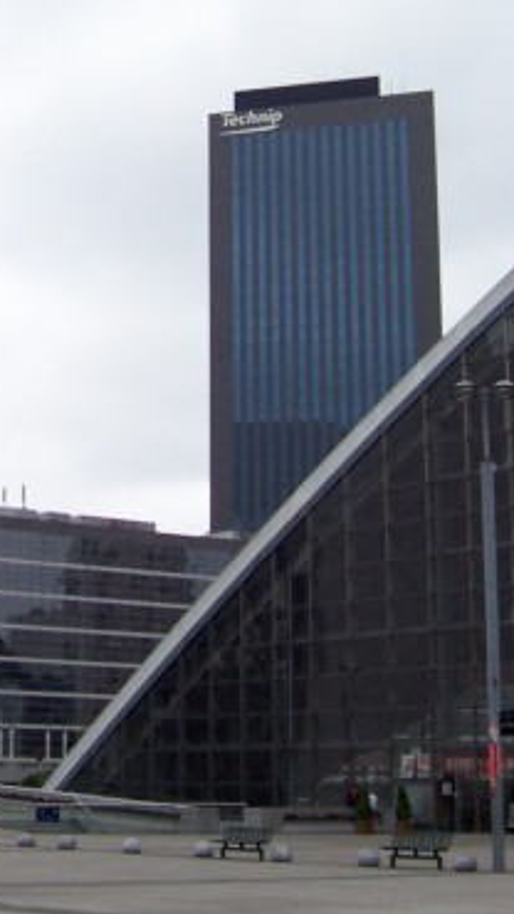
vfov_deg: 26.3
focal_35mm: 80
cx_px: 62
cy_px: 274
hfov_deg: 15.0
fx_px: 1939
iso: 80
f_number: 2.7
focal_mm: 5.6
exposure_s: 1/686
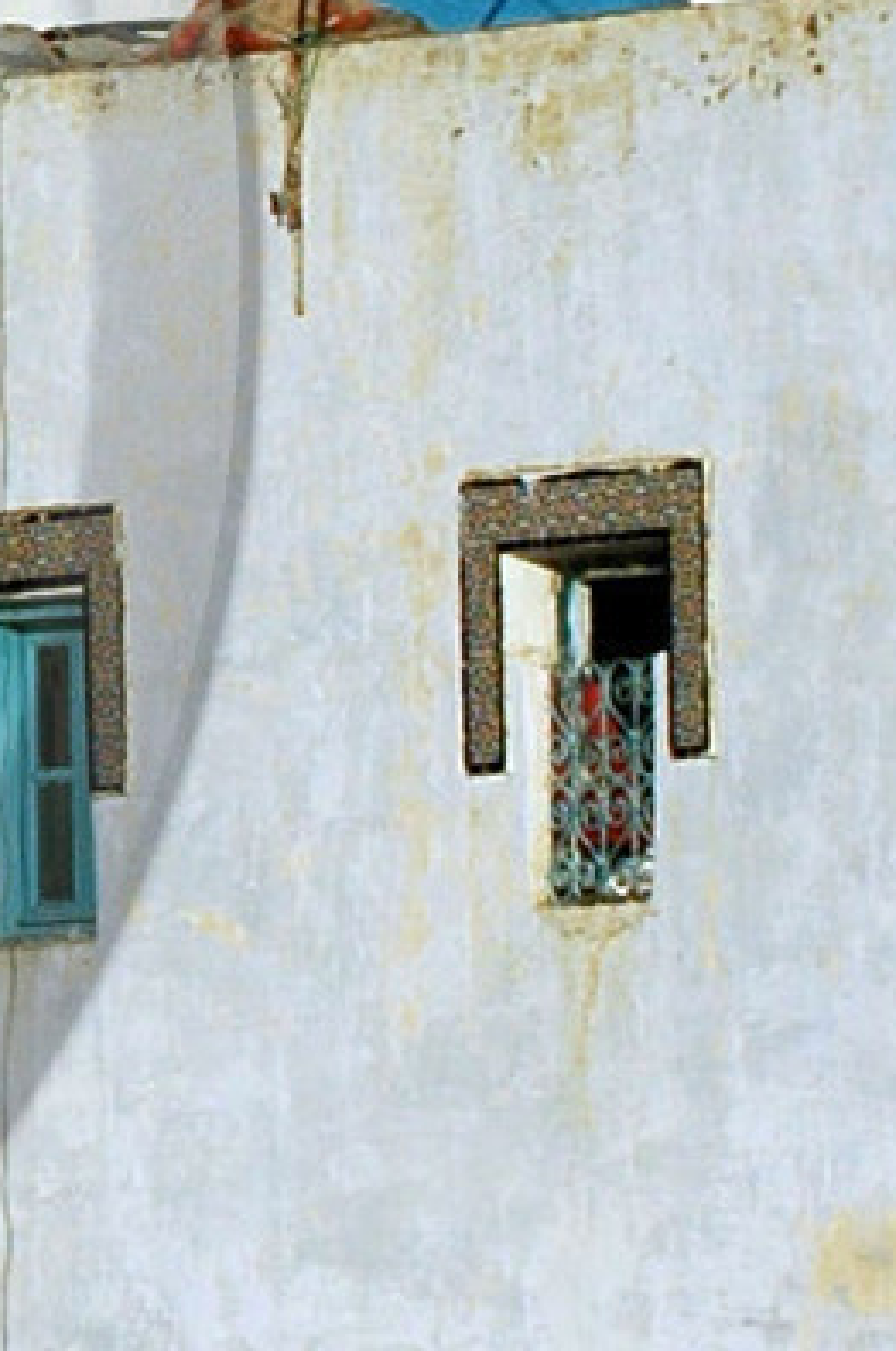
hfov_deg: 1.4
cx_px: -1351
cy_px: 267
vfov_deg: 2.2
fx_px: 35965
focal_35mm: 960
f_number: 8
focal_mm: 105
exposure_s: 1/1000
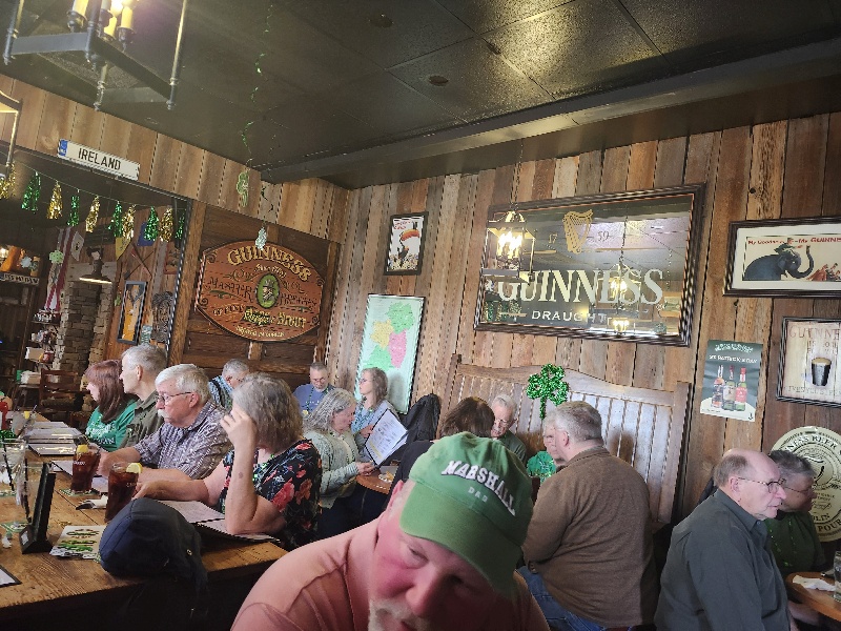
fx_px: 559
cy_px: 316
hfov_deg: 73.9
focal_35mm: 23
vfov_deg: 58.9
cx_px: 420
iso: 640
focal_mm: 5.54
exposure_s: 1/40
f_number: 1.8
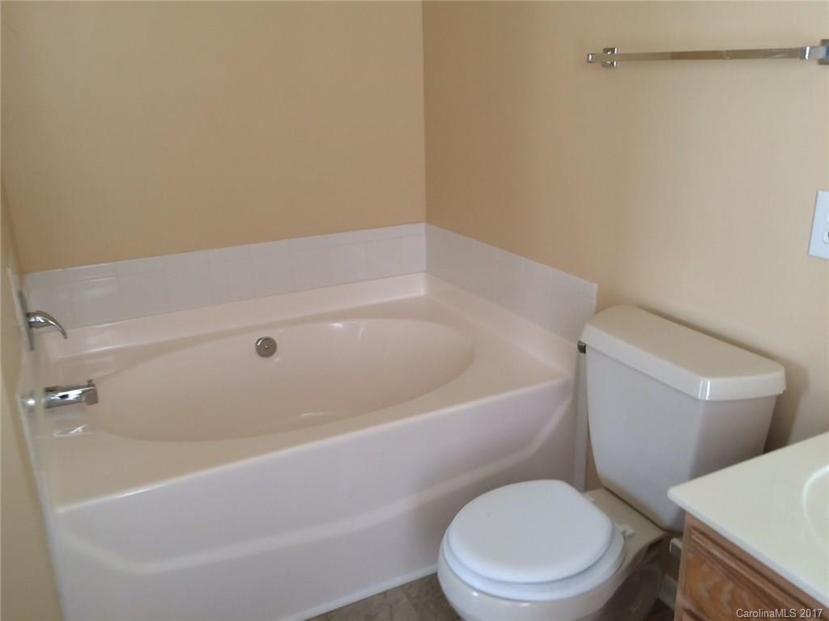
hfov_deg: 61.7
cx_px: 414
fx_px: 695
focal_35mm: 29
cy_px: 310
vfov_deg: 48.2
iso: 50
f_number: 2.2
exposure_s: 1/30
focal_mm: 4.15
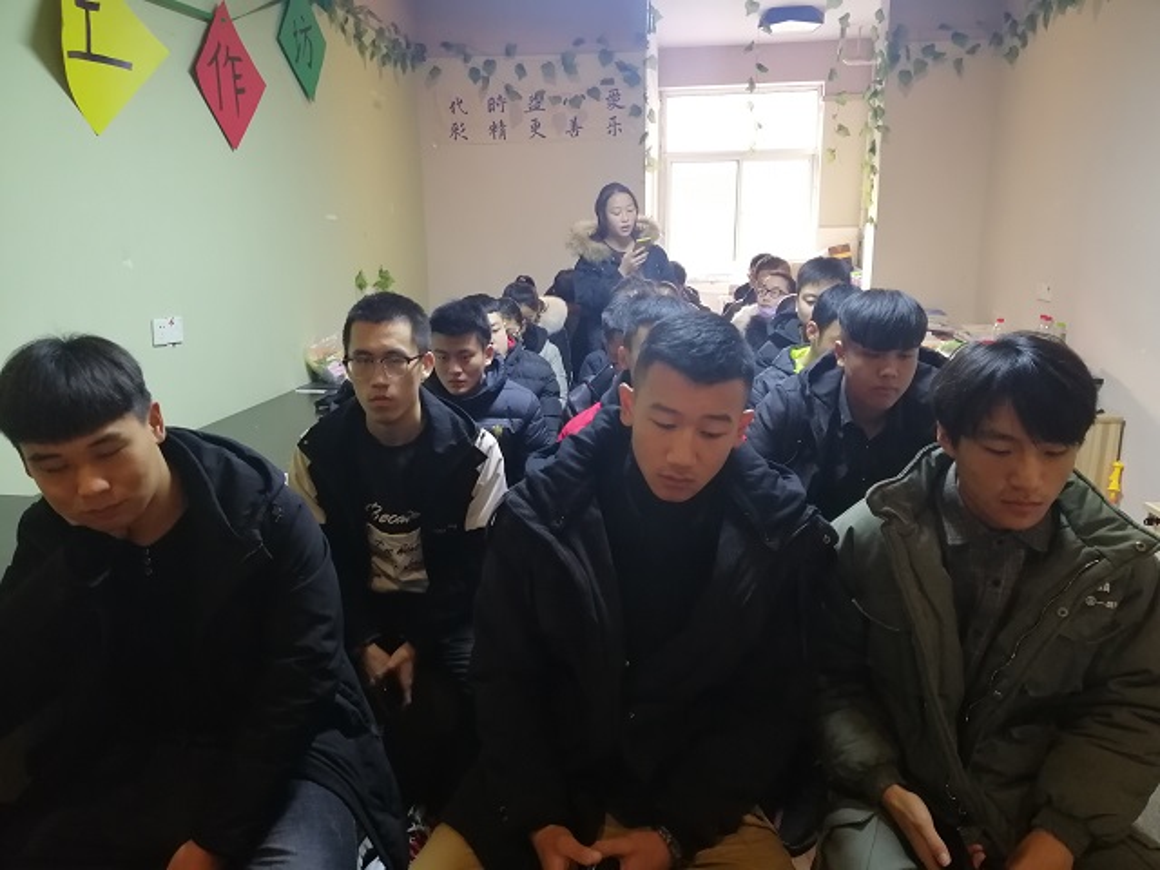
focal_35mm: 26
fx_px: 871
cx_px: 580
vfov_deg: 53.1
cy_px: 435
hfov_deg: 67.3
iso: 500
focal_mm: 3.81
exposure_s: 1/25
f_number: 2.2
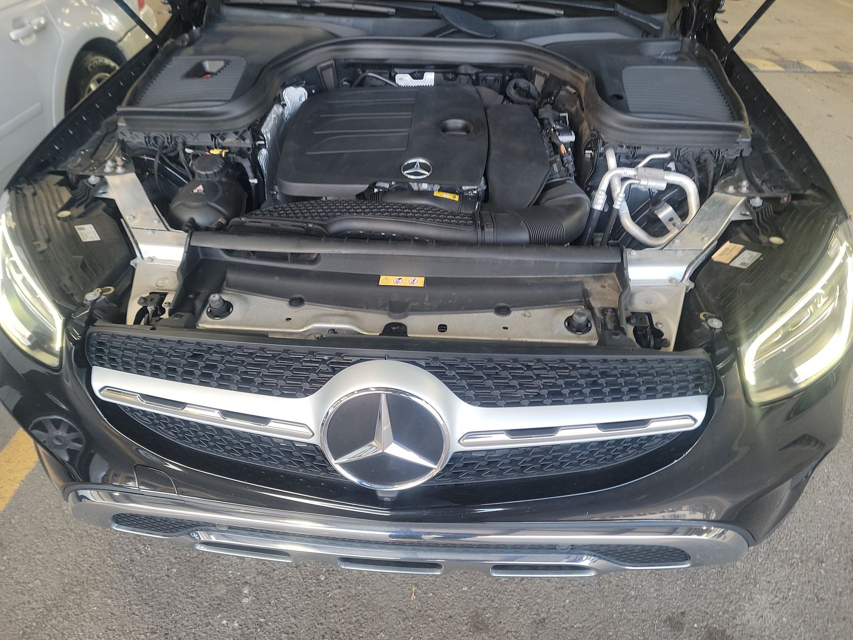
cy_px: 320
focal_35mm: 24
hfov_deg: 71.6
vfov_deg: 56.8
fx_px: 591
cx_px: 426
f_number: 1.8
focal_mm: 6.7
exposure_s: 1/59
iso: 154
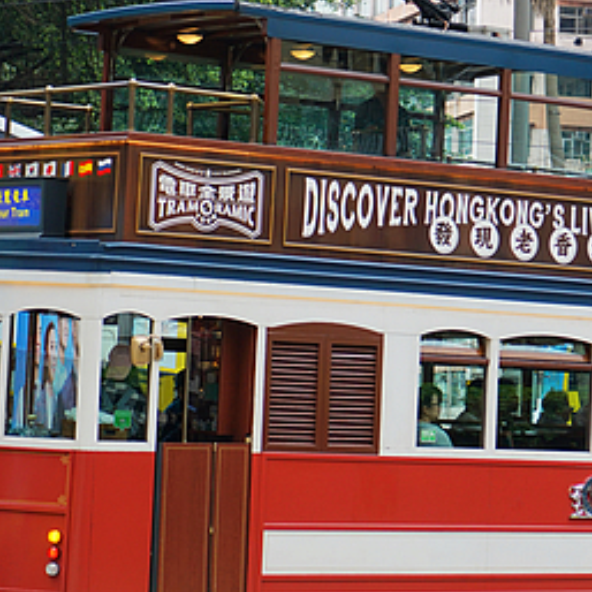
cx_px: 583
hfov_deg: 10.8
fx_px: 3096
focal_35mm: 160
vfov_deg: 10.9
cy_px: 237
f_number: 4
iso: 400
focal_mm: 70
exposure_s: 1/400
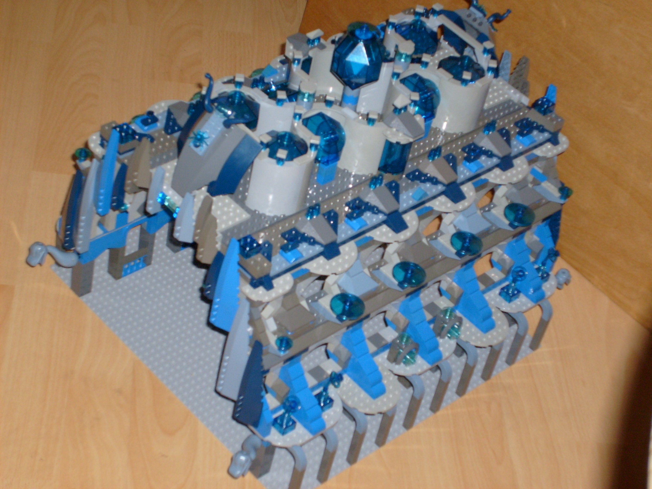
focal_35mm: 81
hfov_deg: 24.1
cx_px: 326
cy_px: 244
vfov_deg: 18.2
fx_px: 1526
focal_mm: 13.7
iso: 100
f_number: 4.2
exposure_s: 1/90
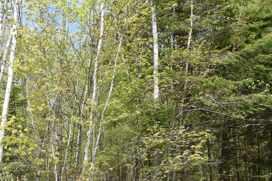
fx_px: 416
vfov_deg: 24.0
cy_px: 158
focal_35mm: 55
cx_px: 1
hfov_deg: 33.3
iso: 200
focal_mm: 18
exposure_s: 1/250
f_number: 8
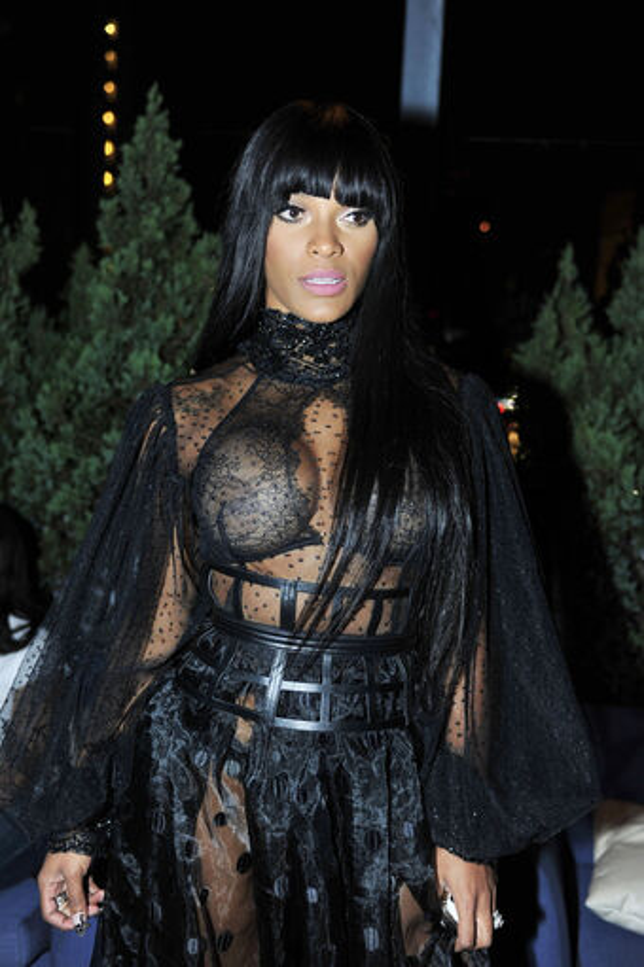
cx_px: 322
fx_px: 833
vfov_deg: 60.3
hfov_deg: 42.3
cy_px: 484
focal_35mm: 31
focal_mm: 31
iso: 800
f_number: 3.3
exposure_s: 1/60
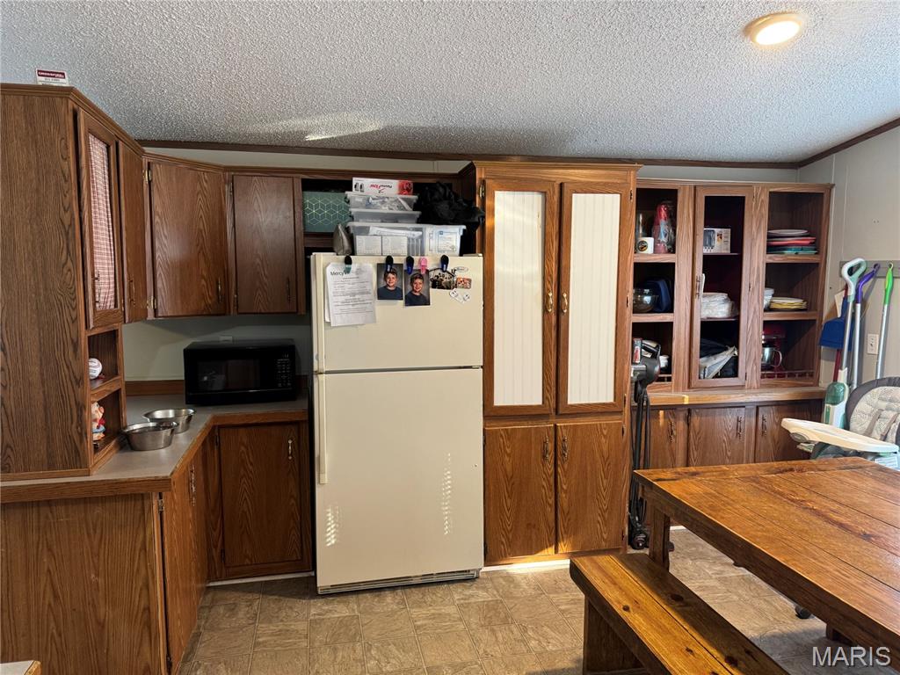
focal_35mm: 24
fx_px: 624
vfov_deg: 56.8
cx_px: 450
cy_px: 338
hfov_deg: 71.6
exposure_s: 1/60
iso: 250
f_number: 1.78
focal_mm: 6.76
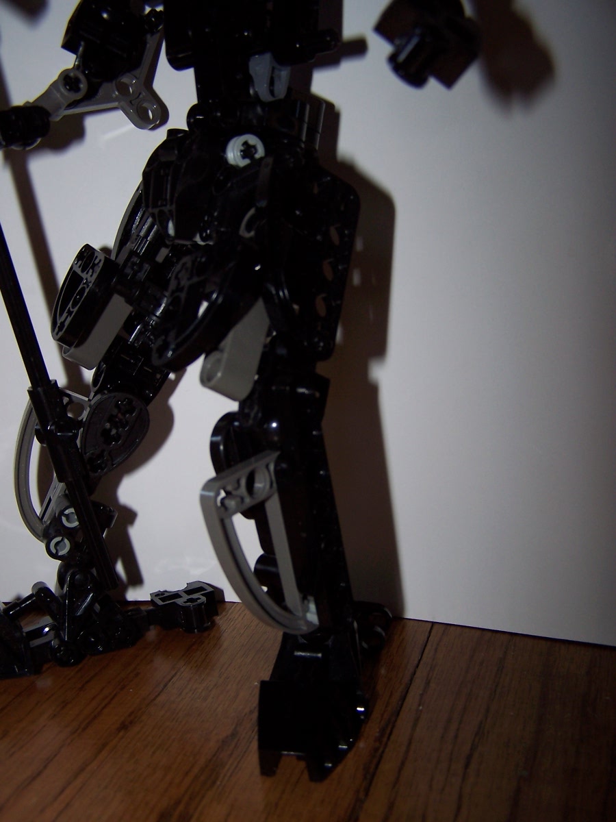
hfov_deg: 37.7
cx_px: 308
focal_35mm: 38
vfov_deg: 49.0
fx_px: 902
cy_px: 411
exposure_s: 1/60
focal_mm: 6.3
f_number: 2.8
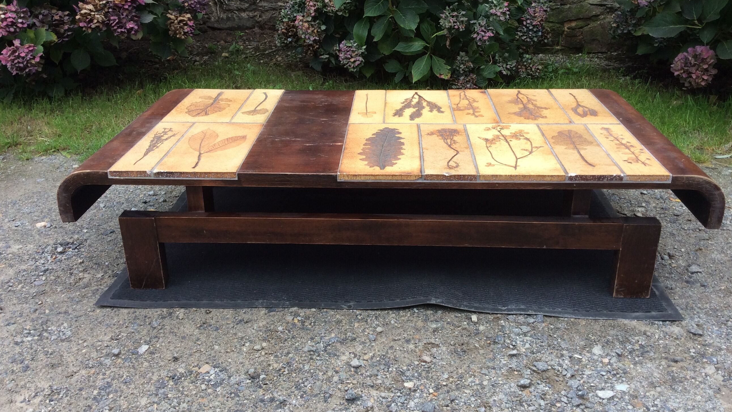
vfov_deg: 33.7
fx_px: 679
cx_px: 367
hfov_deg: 56.6
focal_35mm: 35
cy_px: 176
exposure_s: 1/242
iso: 32
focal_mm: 3.3
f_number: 2.4
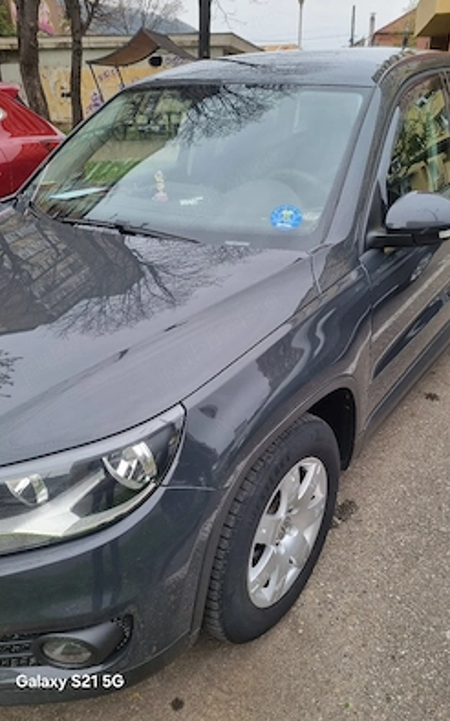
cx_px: 256
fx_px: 550
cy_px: 359
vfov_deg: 66.5
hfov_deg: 44.4
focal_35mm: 28
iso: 50
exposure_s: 1/476
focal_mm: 5.4
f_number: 1.8
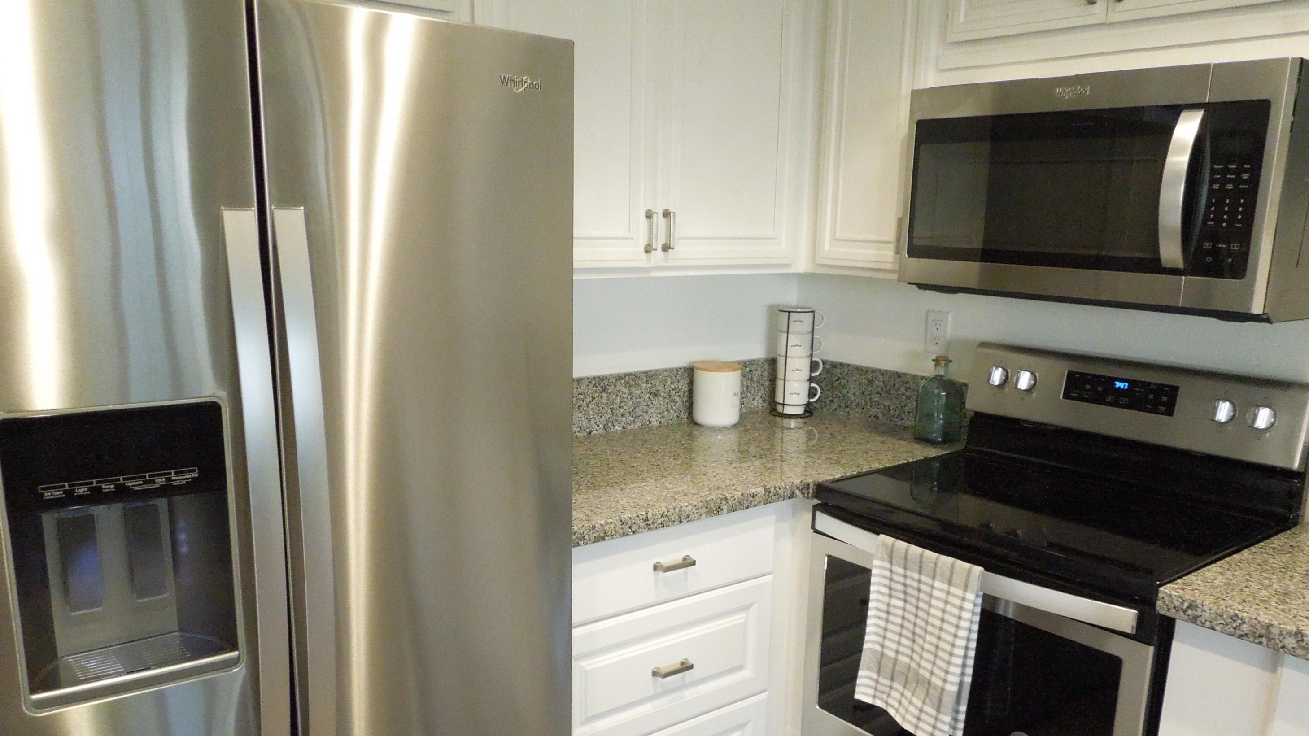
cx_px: 670
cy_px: 439
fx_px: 972
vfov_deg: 41.3
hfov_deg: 67.9
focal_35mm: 28
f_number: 3.3
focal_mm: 4.5
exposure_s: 1/125
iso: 1600
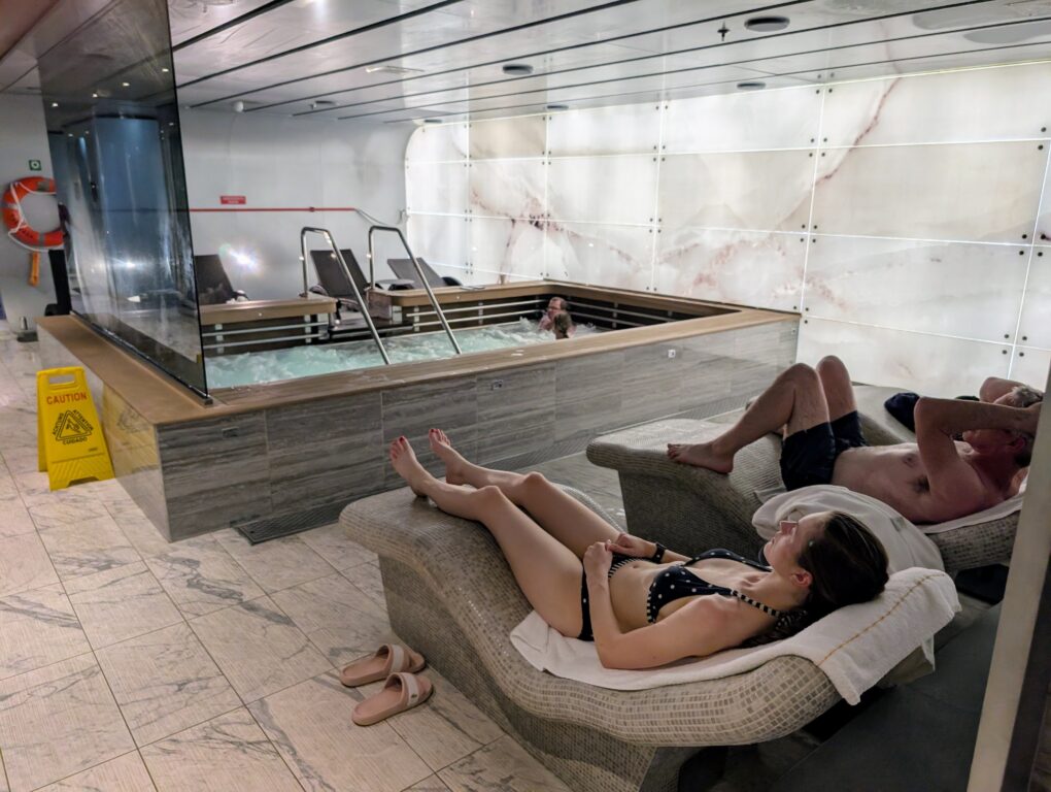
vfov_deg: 56.9
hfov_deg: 71.5
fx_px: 730
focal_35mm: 24
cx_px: 526
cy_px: 396
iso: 47
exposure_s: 1/60
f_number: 1.68
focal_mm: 6.9
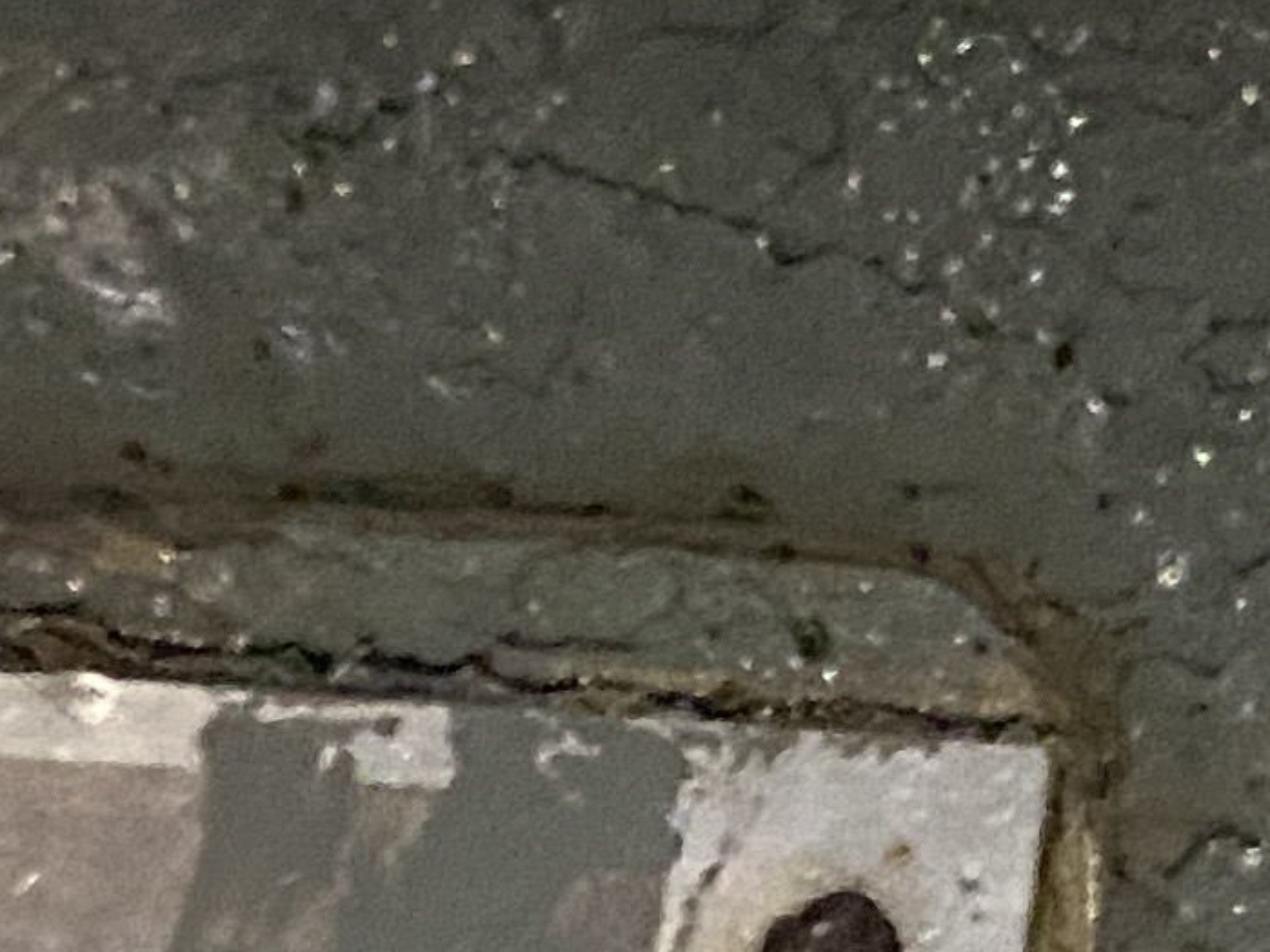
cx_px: -1245
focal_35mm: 150
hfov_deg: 11.8
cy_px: 2405
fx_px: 5502
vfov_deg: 8.8
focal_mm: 4.25
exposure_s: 1/25
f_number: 1.8
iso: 640
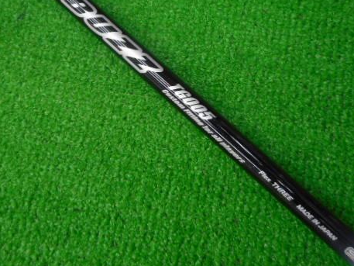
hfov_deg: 52.6
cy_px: 82
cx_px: 172
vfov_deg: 40.1
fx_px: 358
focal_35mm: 35
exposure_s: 1/30
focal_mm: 4.5
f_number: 3.7
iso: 180
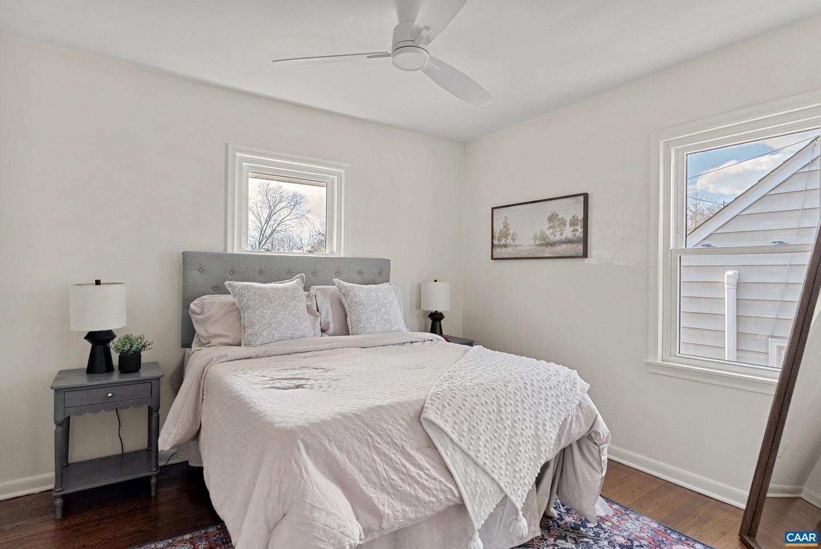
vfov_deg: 64.6
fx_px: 434
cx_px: 410
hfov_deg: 86.9
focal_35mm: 19
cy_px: 274
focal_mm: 19
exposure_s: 1/13
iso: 800
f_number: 8
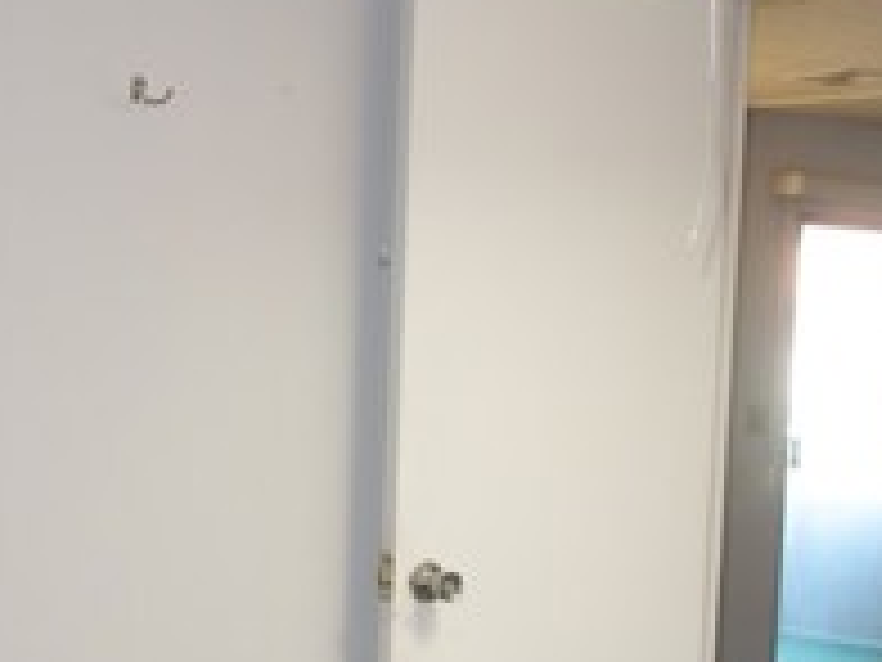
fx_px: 2242
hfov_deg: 22.2
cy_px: 610
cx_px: 338
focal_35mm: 88
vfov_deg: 16.5
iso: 160
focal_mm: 10.4
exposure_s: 1/30
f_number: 1.8
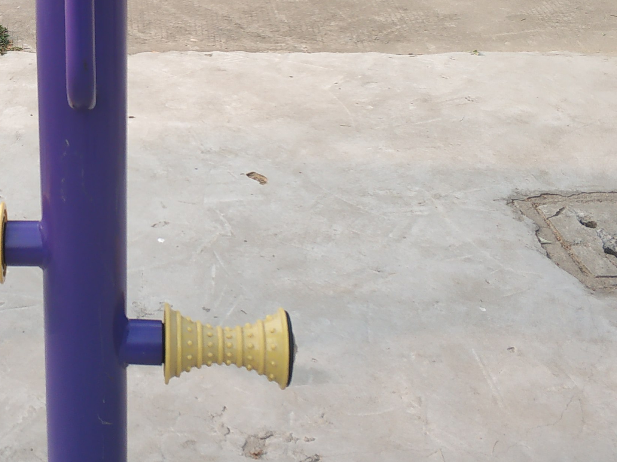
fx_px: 1175
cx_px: 85
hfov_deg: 28.5
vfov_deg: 21.7
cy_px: 40
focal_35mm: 66
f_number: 1.8
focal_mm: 3.82
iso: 100
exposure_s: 1/349
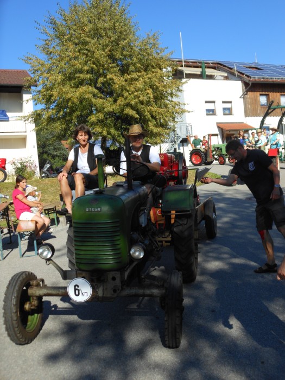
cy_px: 190
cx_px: 142
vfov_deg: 49.0
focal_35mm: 38
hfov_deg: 37.7
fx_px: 417
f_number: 3.6
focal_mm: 6.8
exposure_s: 1/800
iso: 80
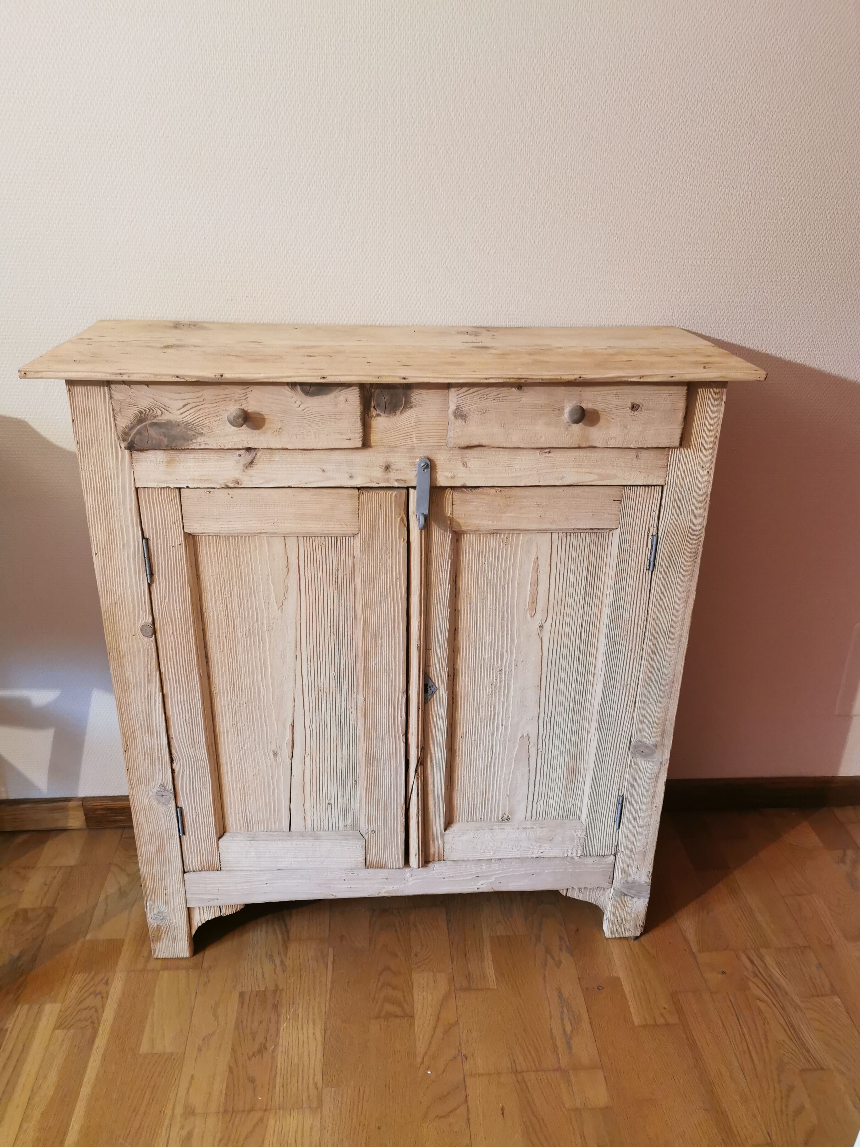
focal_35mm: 27
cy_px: 574
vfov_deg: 65.3
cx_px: 430
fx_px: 894
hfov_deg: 51.4
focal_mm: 5.56
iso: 250
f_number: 1.6
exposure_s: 1/50
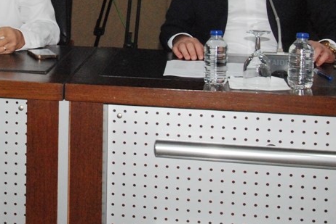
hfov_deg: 21.2
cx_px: 4
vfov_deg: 14.4
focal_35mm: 93
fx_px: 869
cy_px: -22
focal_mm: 28
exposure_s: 1/60
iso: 1600
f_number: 5.6
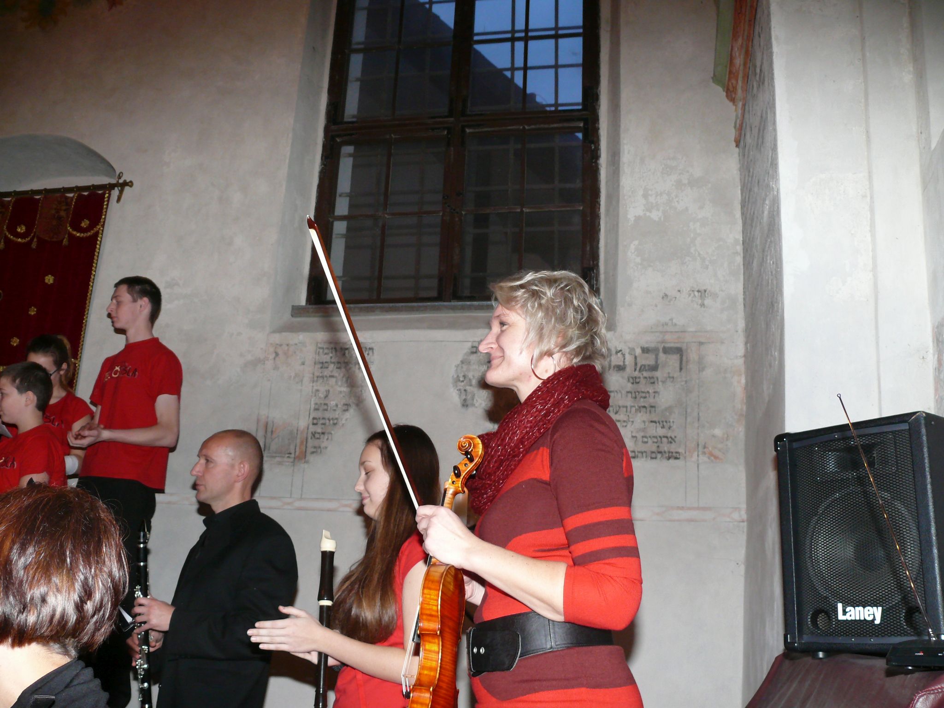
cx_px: 472
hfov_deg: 52.6
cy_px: 354
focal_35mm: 35
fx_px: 954
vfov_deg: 40.7
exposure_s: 1/30
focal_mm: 7.4
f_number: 2.8
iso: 200
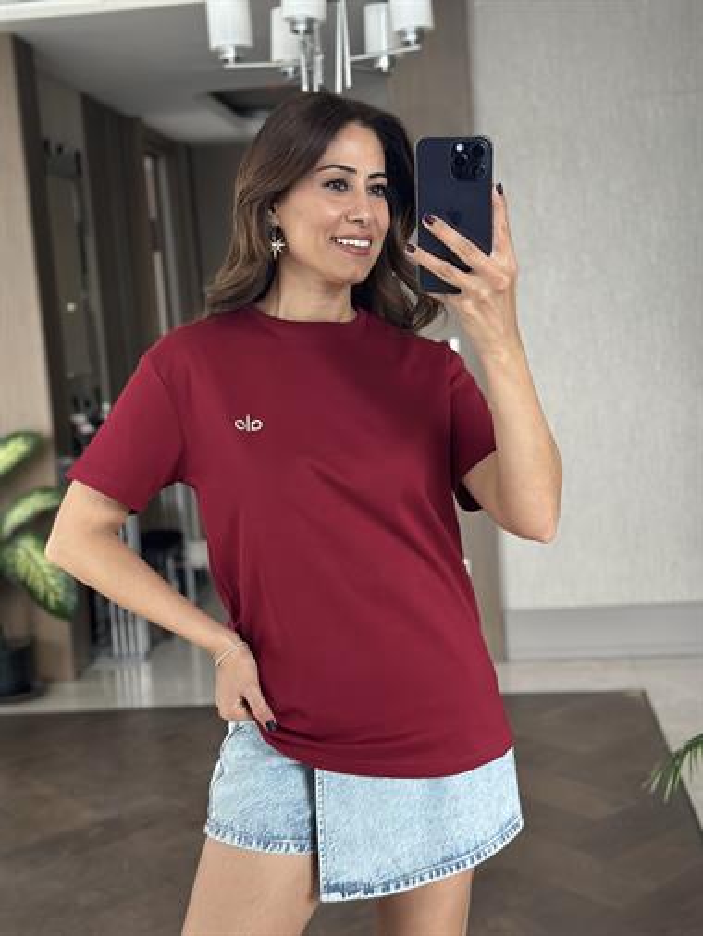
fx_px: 1299
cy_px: 468
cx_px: 352
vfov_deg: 39.6
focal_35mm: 48
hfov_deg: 30.3
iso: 400
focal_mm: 6.86
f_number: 1.78
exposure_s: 1/57
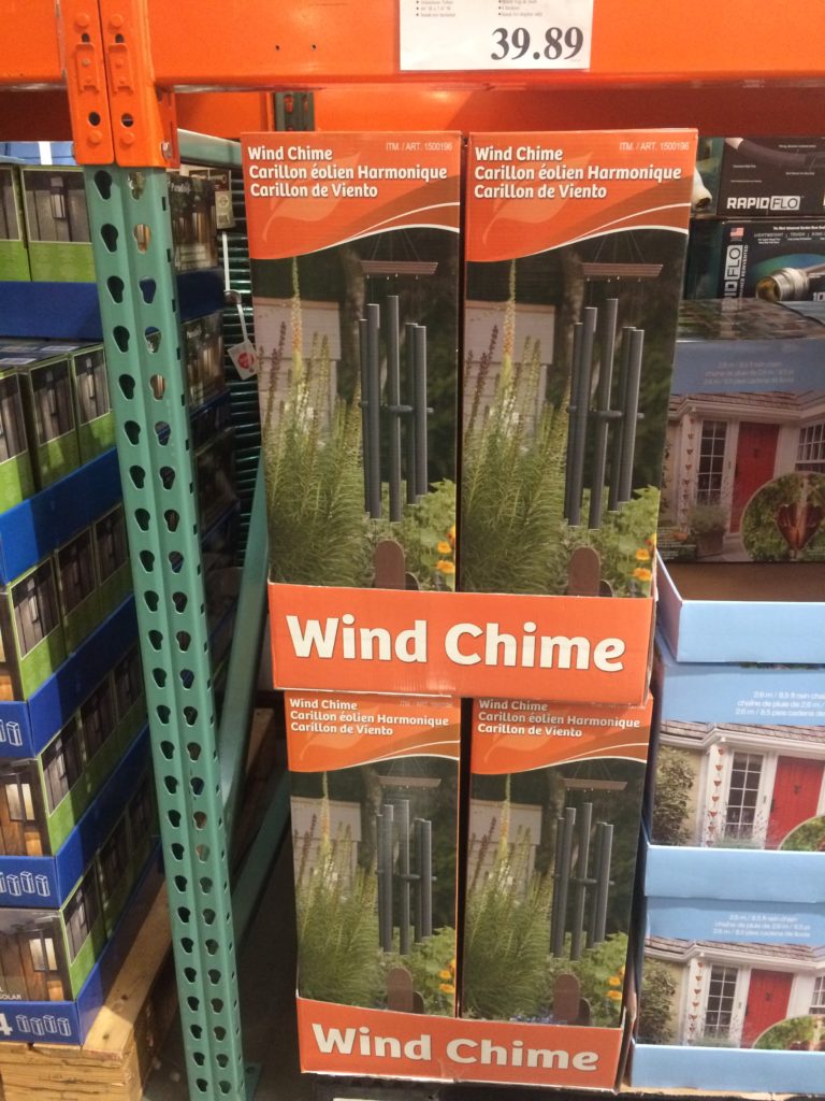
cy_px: 550
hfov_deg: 48.2
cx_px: 412
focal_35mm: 29
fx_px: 922
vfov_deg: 61.7
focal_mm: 4.15
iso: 320
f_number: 2.2
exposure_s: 1/20
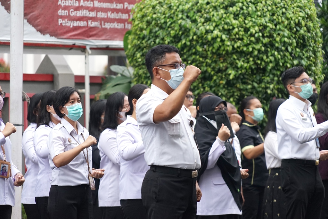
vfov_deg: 5.7
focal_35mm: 240
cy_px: 110
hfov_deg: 8.6
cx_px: 164
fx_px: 2187
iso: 1250
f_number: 6.3
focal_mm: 240
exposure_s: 1/250
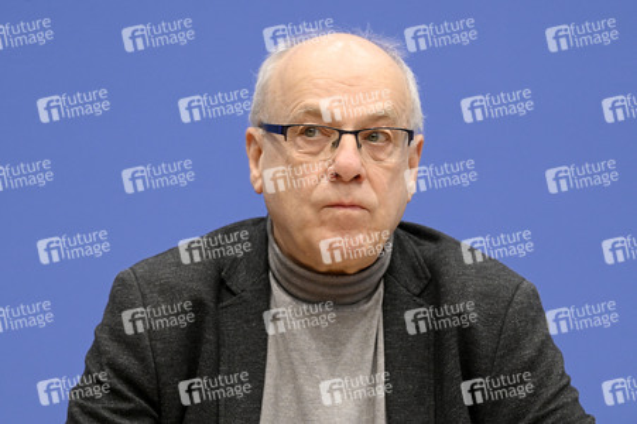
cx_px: 318
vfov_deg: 10.1
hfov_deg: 15.2
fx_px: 2387
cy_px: 212
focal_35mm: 135
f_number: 6.3
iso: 5000
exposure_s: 1/400
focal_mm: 135
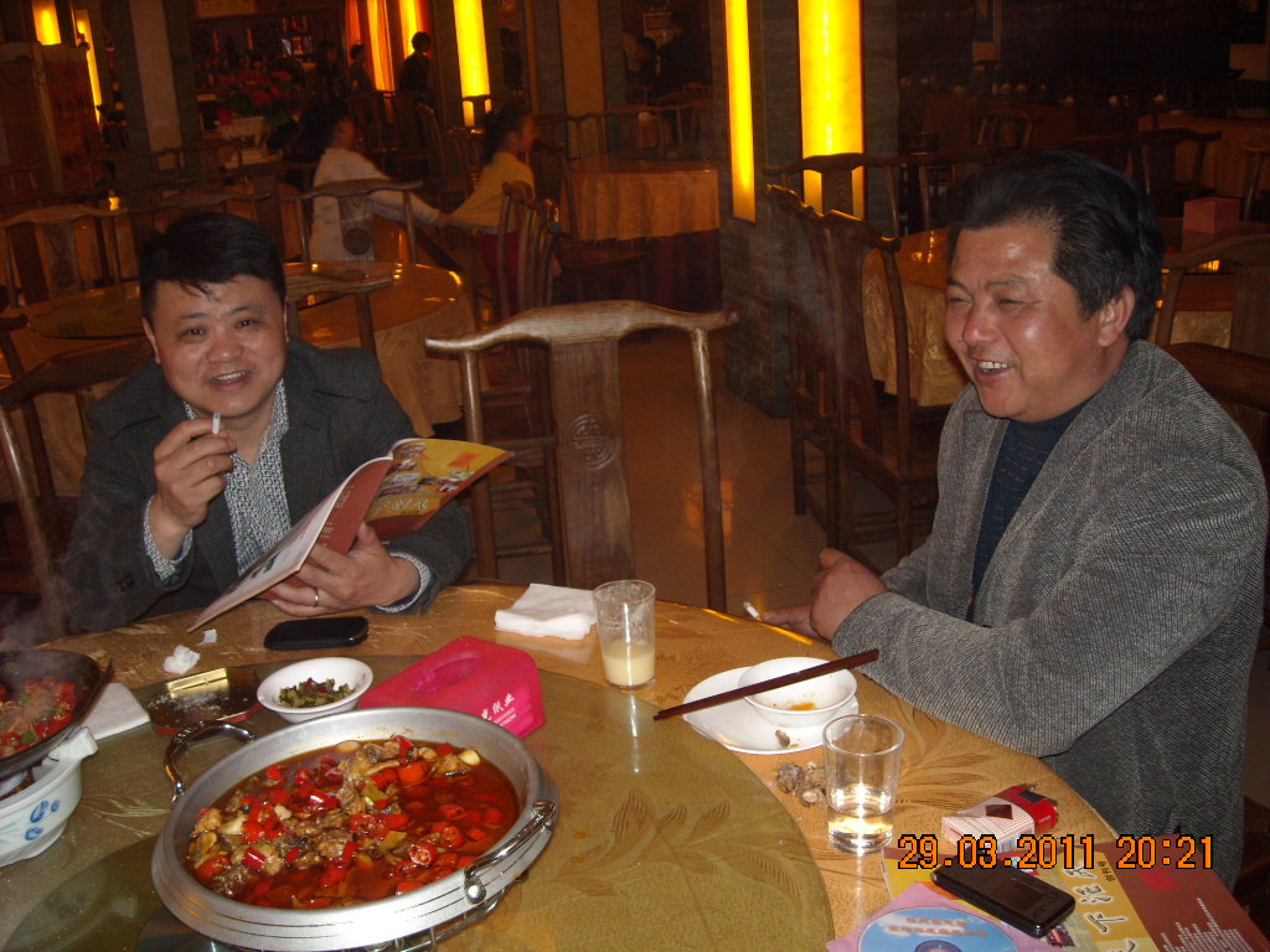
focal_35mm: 35
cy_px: 476
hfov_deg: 52.6
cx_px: 635
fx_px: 1284
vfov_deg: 40.7
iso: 200
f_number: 2.8
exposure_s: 1/60
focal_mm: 5.7
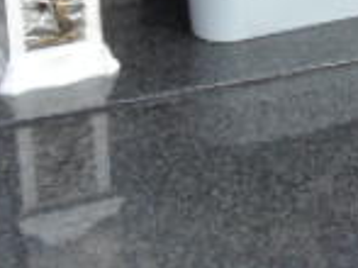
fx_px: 1726
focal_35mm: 167
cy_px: -175
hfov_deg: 11.1
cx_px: 623
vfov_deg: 8.6
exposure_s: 1/250
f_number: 3.2
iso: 80
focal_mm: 3.9
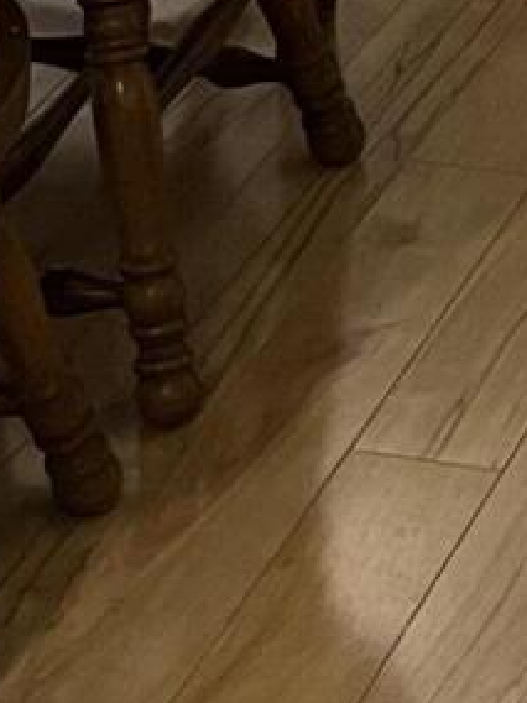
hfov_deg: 8.1
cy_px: -493
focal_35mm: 183
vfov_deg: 10.3
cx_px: 554
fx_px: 3715
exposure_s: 1/40
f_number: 1.6
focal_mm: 5.1
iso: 500
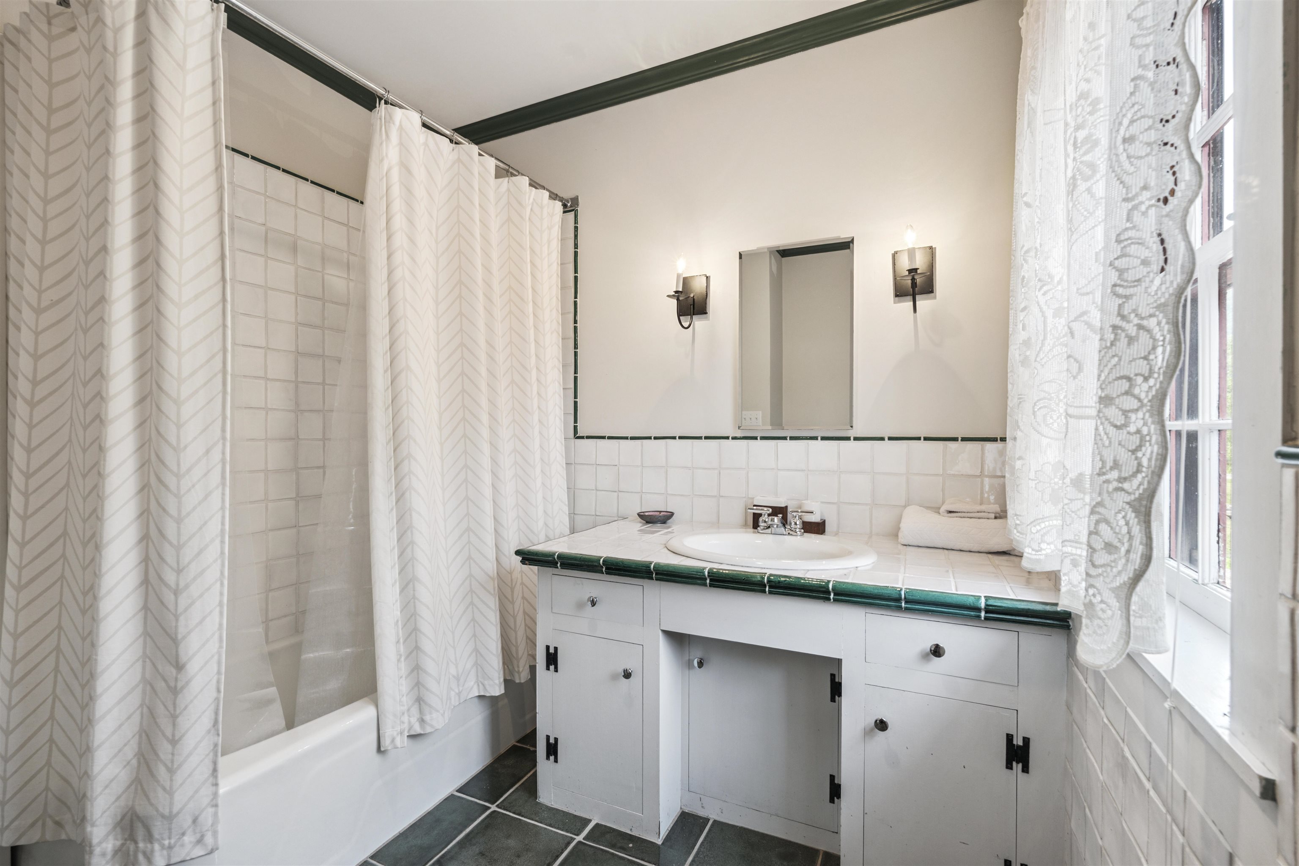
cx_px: 650
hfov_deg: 96.7
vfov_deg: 73.7
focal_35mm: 16
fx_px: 577
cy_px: 433
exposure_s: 1/10
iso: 400
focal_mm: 16
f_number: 8
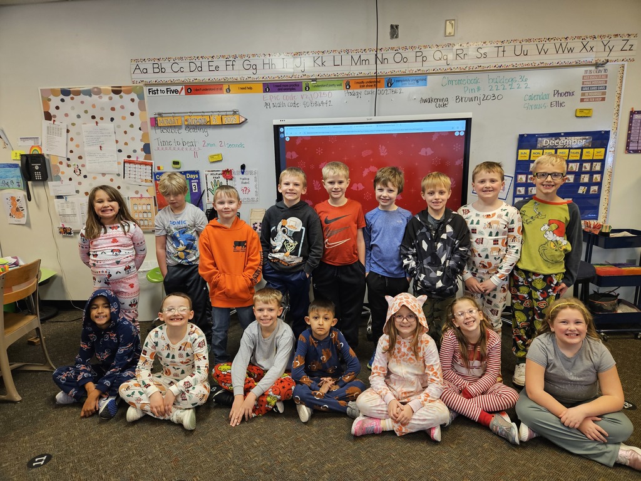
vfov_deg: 58.9
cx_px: 320
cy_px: 240
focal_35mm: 23
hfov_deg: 73.9
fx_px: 426
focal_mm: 5.4
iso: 160
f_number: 1.8
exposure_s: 1/120
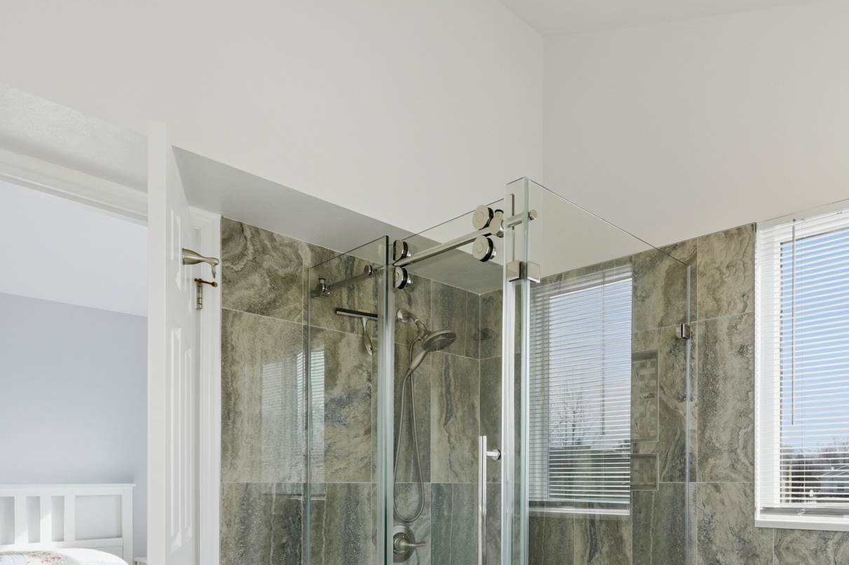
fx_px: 636
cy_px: 473
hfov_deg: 64.9
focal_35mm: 27
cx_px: 594
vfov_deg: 44.8
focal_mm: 16
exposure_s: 1/1600
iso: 250
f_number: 9
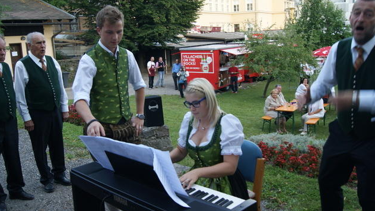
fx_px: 348
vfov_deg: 33.7
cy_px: 101
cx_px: 186
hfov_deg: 56.6
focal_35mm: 35
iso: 200
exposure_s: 1/60
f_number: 6.3
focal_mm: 22
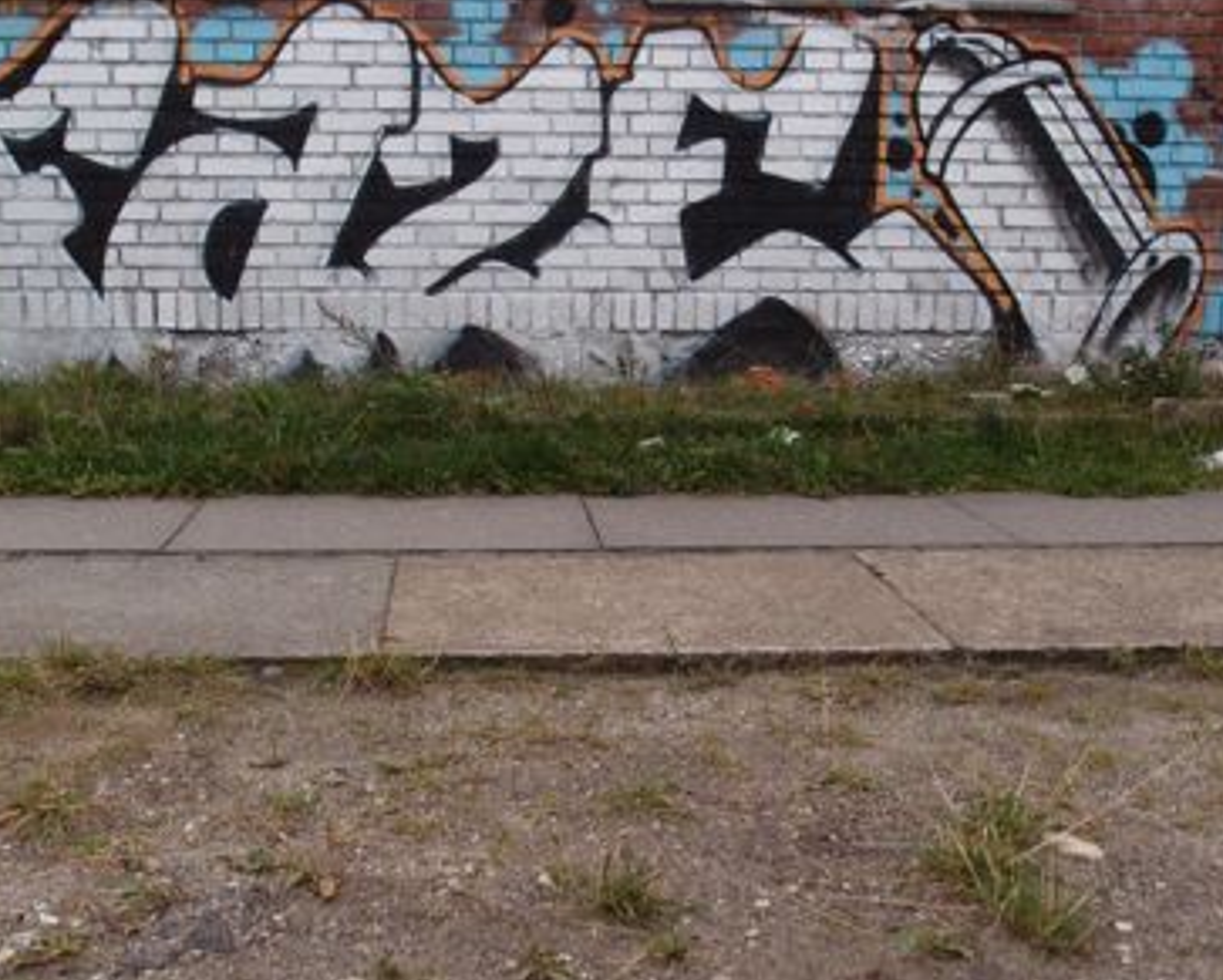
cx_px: 536
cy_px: 507
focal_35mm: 43
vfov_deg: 34.9
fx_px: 1558
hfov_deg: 42.8
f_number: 2.5
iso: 100
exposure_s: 1/250
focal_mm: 6.87
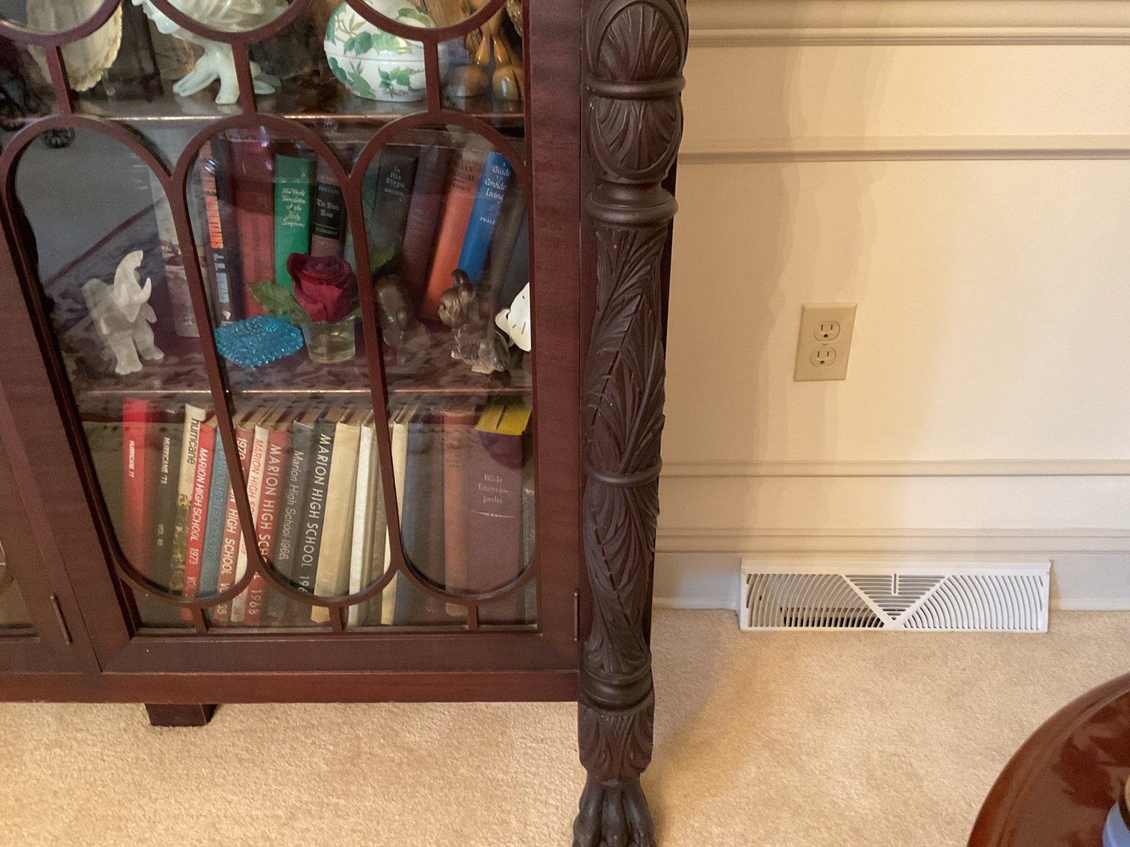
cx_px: 565
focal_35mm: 29
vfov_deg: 48.2
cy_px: 424
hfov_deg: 61.7
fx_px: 947
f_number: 1.8
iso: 320
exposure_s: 1/30
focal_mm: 3
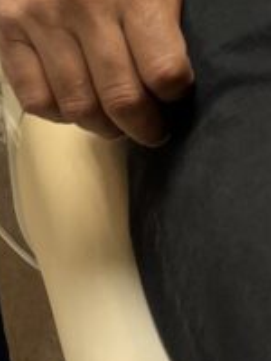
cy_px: -480
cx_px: 190
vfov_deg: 12.1
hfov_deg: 11.1
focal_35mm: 133
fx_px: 1388
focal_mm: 5.1
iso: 100
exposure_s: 1/120
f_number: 1.6
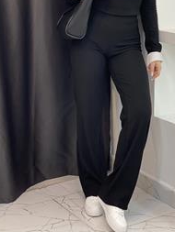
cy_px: 47
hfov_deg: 17.3
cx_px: 119
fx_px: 572
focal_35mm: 85
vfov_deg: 22.7
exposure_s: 1/100
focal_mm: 6
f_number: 2
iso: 125
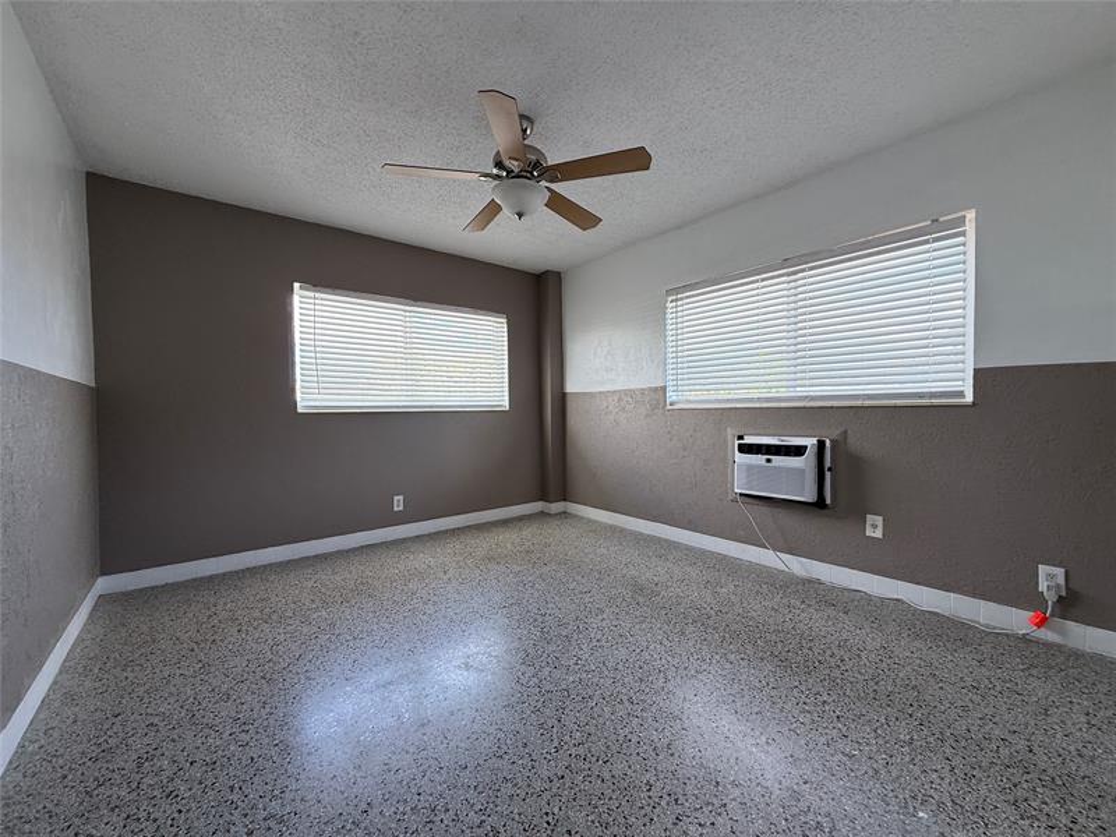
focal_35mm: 14
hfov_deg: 102.1
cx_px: 558
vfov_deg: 85.7
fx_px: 451
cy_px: 418
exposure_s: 1/99
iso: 80
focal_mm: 2.22
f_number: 2.2
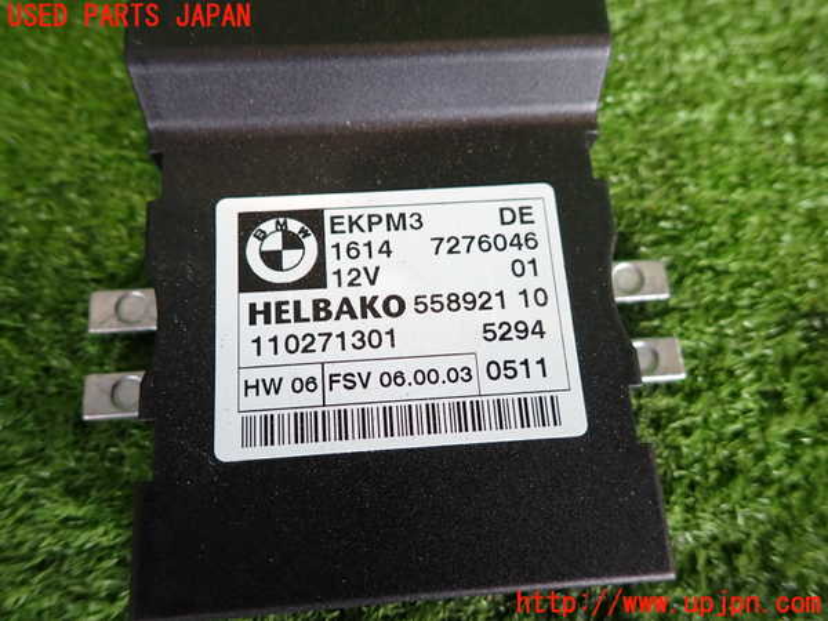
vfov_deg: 54.9
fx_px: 598
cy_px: 310
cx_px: 414
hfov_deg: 69.4
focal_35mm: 25
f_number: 2
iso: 200
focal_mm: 4.5
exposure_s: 1/40
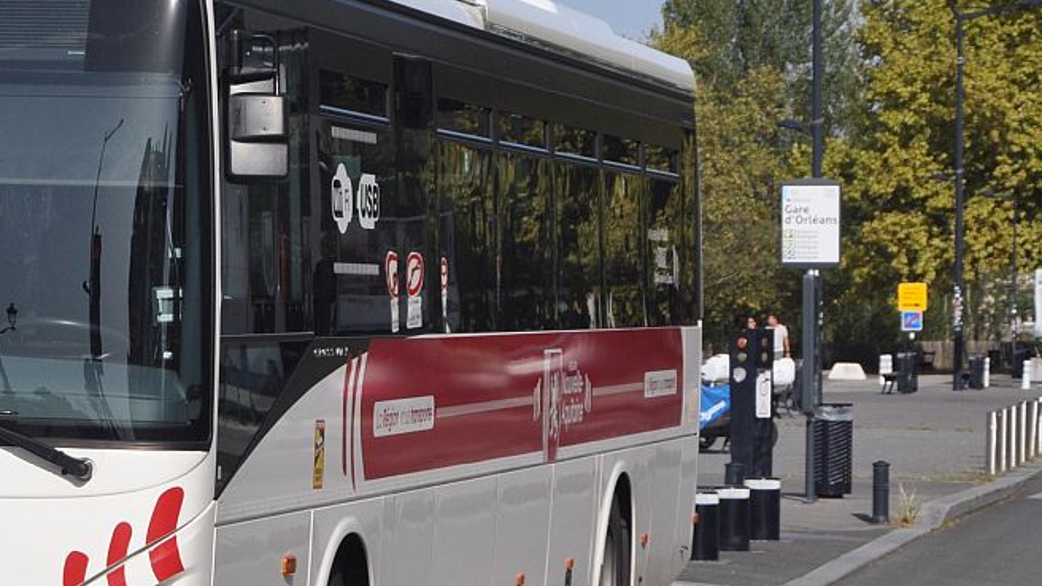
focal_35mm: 176
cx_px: 52
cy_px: 213
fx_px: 4863
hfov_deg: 12.1
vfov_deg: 6.9
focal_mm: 52
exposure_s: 1/1600
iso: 400
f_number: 7.1
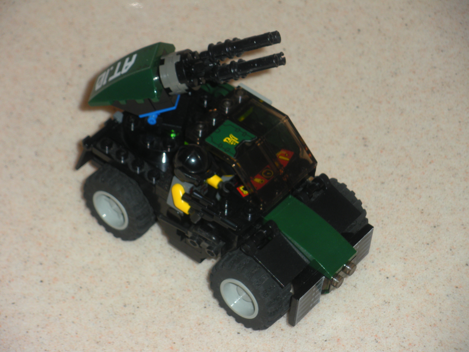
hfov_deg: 16.3
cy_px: 176
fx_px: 1639
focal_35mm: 121
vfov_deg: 12.2
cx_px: 234
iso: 64
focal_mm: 21.2
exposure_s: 1/125
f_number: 5.3
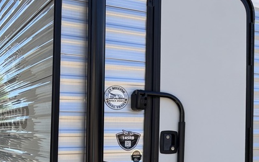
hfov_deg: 28.7
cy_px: 114
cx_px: 271
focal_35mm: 66
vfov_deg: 19.6
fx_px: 466
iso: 50
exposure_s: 1/1248
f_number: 1.6
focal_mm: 5.96
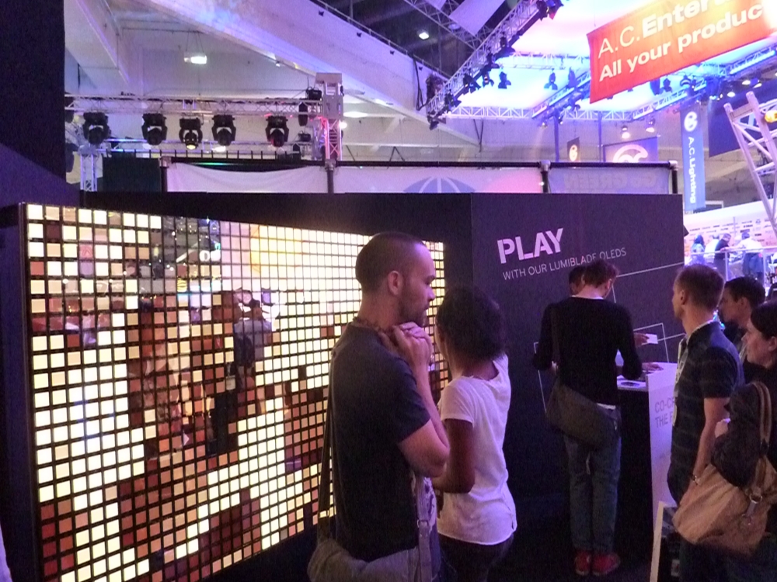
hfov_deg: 65.3
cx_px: 388
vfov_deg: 51.4
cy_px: 291
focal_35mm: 27
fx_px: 606
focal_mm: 4.4
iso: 2500
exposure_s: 1/100
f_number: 3.3
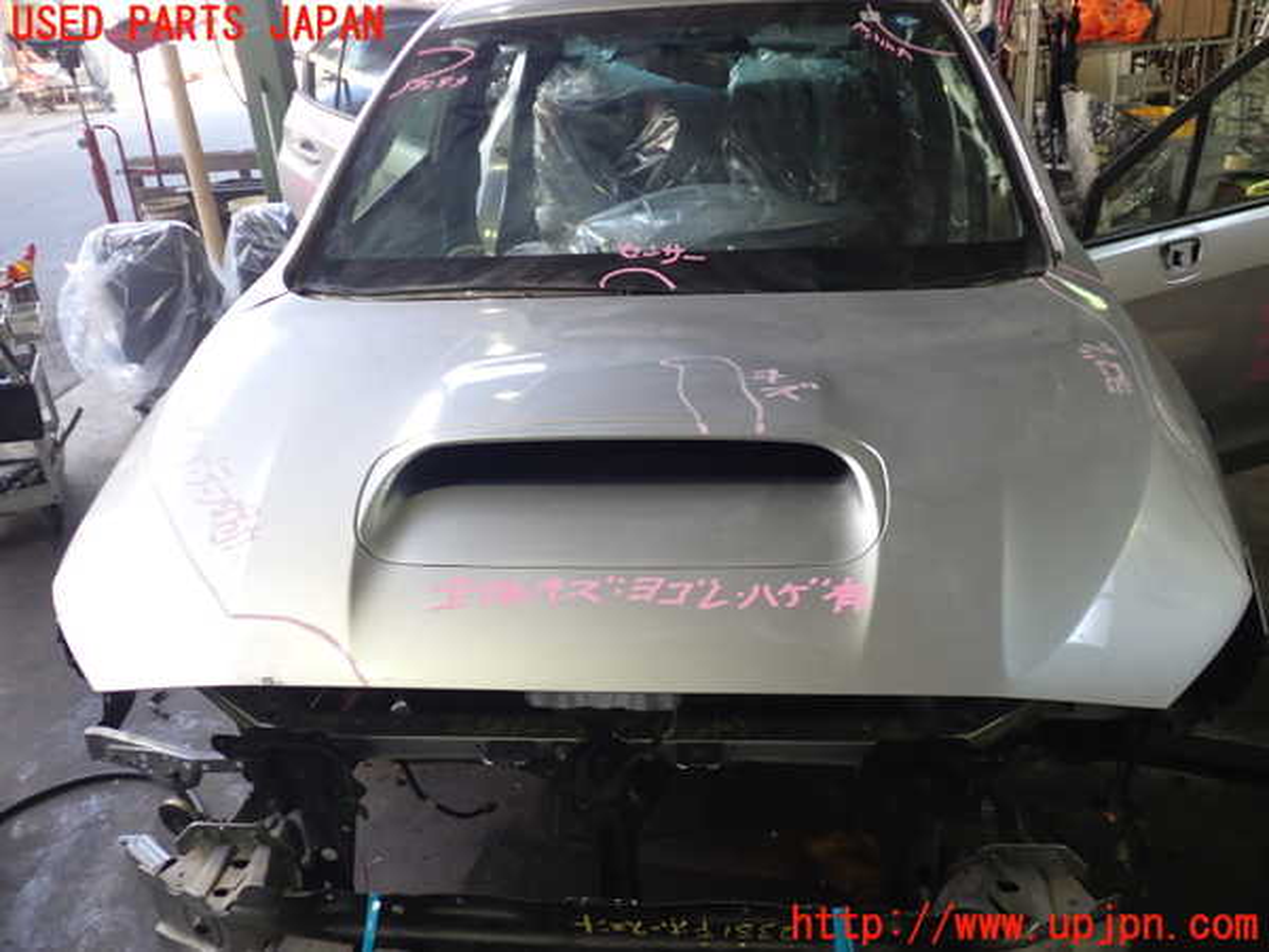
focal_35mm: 30
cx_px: 634
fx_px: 1100
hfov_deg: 60.0
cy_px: 476
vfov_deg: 46.8
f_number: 2.3
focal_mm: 5.4
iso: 200
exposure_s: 1/80
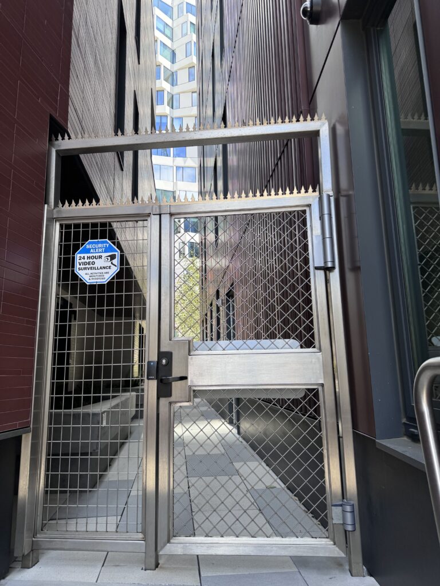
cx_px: 220
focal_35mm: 24
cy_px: 293
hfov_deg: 56.8
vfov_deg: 71.6
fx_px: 407
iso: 80
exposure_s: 1/506
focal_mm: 6.86
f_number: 1.78
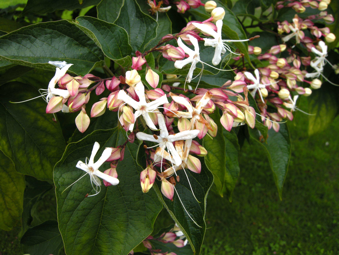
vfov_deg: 40.7
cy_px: 128
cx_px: 170
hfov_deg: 52.6
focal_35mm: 35
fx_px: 343
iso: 64
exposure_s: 1/172
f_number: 4.3
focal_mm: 7.5
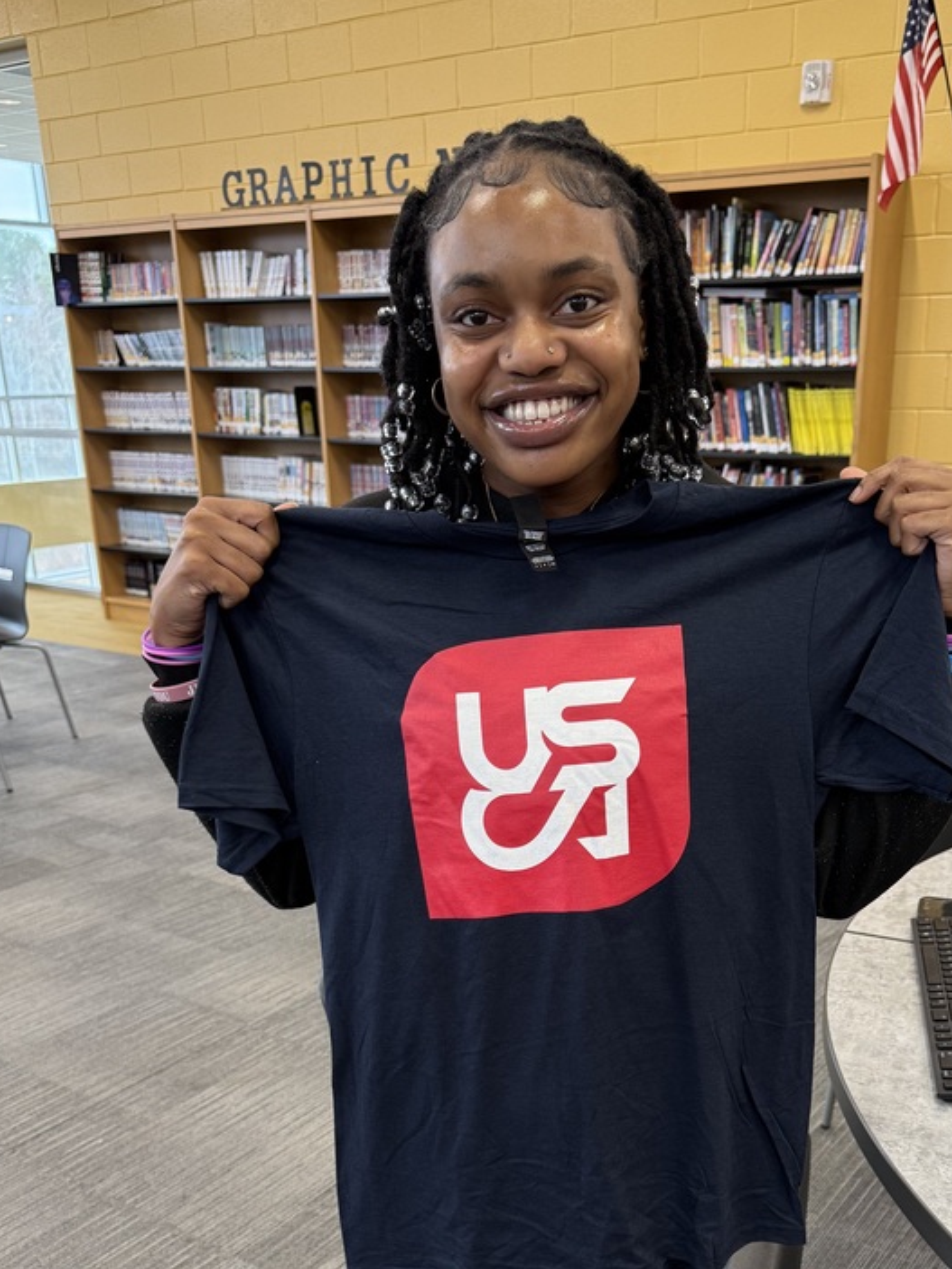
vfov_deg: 50.8
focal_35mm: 35
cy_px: 924
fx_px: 1283
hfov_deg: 40.5
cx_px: 582
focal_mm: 6.76
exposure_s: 1/60
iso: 160
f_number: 1.78
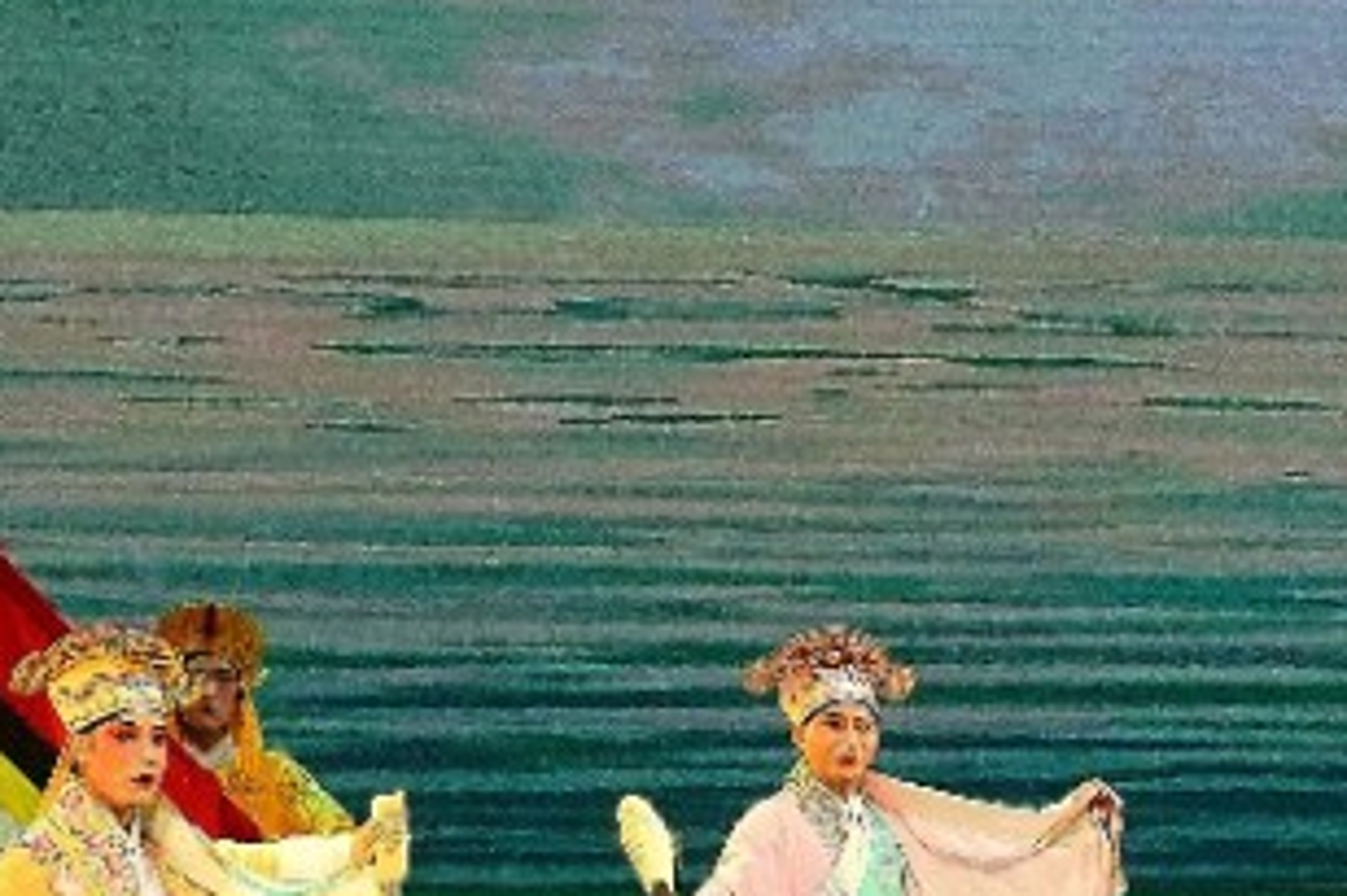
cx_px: 1653
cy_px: 938
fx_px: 10022
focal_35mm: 268
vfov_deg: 5.1
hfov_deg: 7.6
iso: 1600
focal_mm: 59
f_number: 10
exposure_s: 1/200
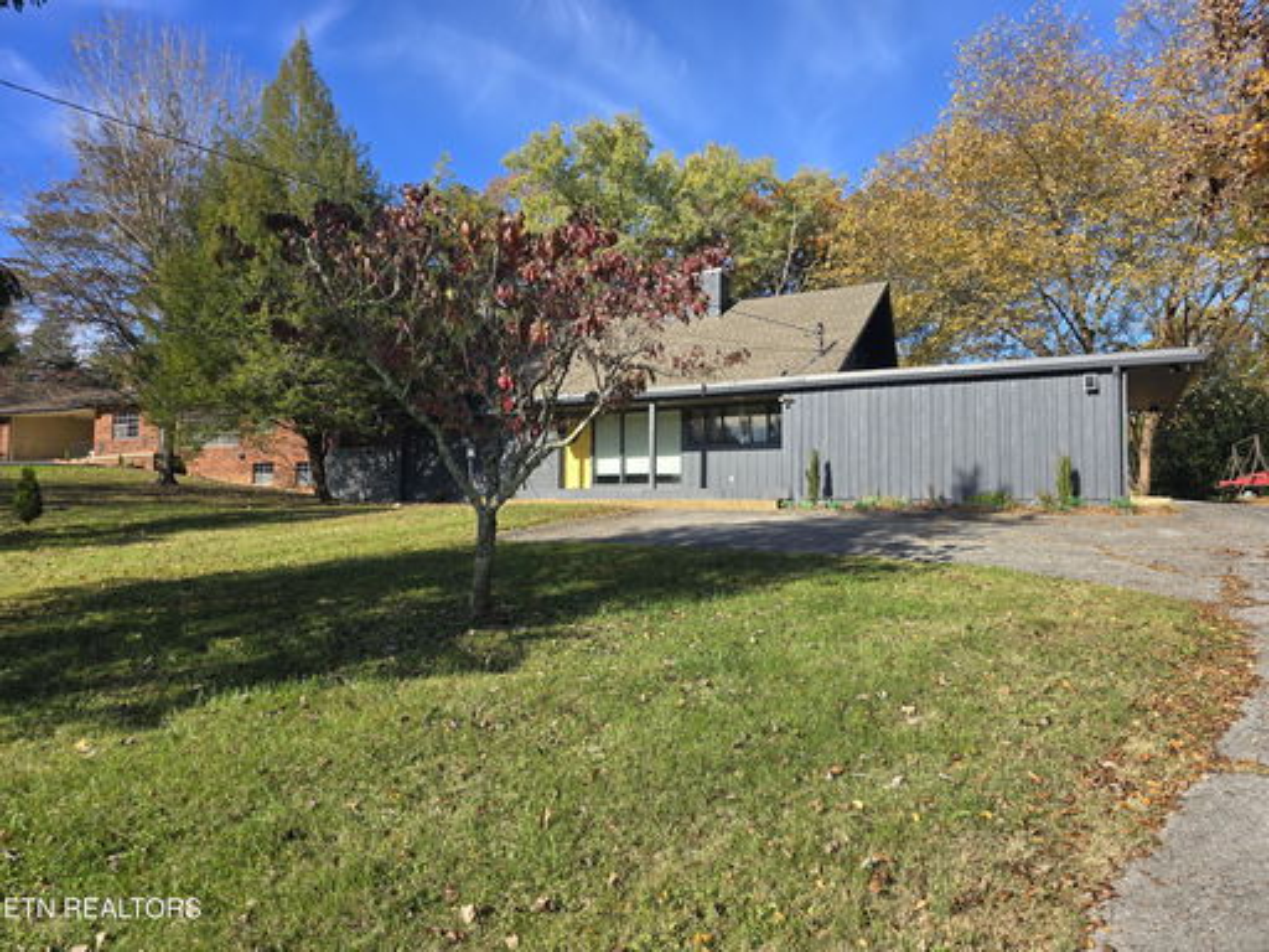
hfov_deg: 73.9
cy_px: 476
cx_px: 634
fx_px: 843
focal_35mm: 23
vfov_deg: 58.9
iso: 12
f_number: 1.7
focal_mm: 6.3
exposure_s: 1/456
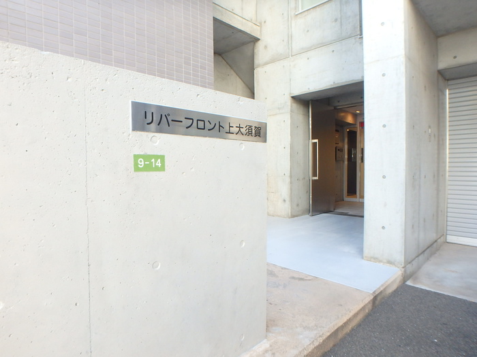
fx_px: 289
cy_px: 178
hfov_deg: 79.0
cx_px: 238
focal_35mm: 21
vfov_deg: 63.4
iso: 200
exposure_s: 1/50
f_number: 3.5
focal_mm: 3.7
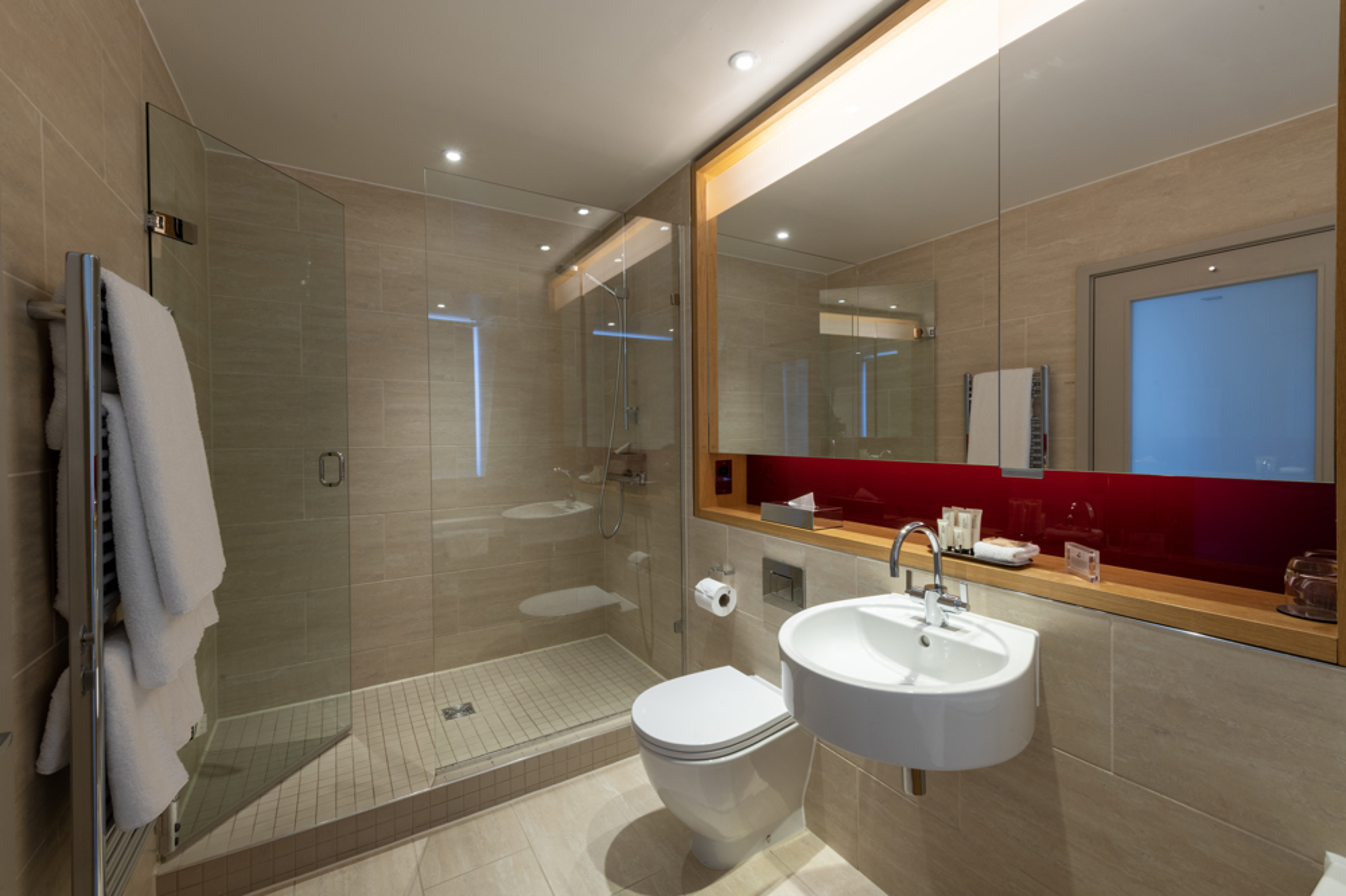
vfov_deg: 77.3
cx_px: 673
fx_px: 561
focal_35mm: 15
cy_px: 448
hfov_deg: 100.4
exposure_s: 1
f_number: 16
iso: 100
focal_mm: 15
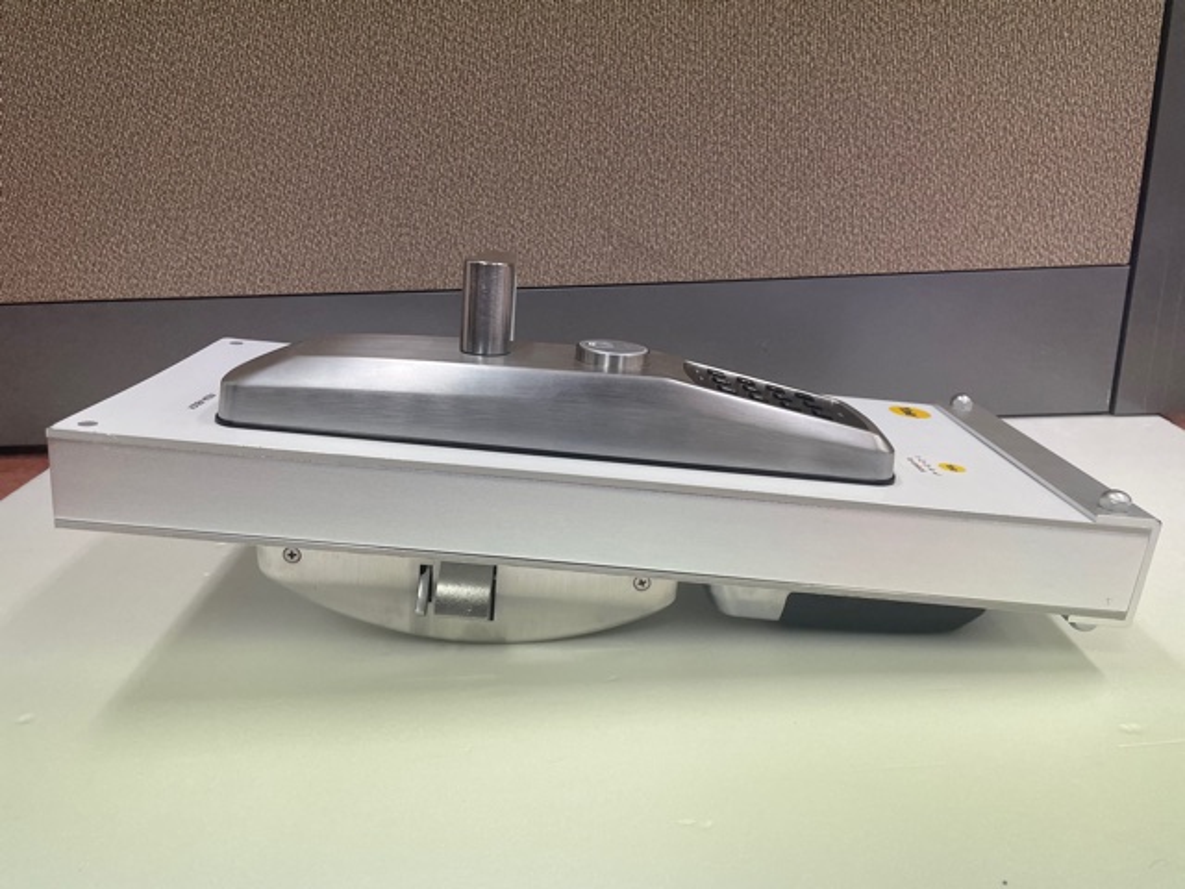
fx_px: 890
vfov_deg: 53.1
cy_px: 444
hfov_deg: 67.3
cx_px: 592
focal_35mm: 26
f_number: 1.6
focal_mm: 4.2
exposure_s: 1/120
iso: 80
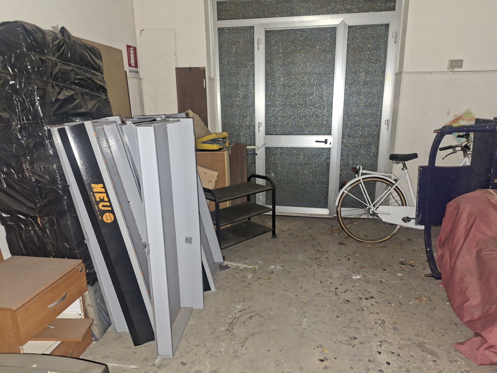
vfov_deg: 58.9
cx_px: 248
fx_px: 330
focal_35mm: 23
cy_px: 186
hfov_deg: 73.9
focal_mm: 5.54
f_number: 1.8
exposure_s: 1/20
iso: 800
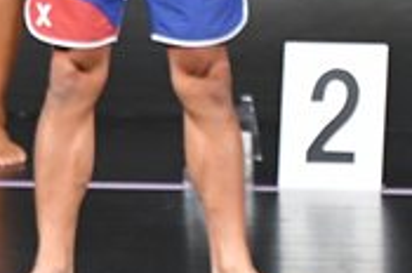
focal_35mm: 1332
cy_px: -219
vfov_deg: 1.0
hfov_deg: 1.5
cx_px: 703
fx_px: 15216
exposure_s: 1/400
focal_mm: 200
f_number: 5.6
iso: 5000
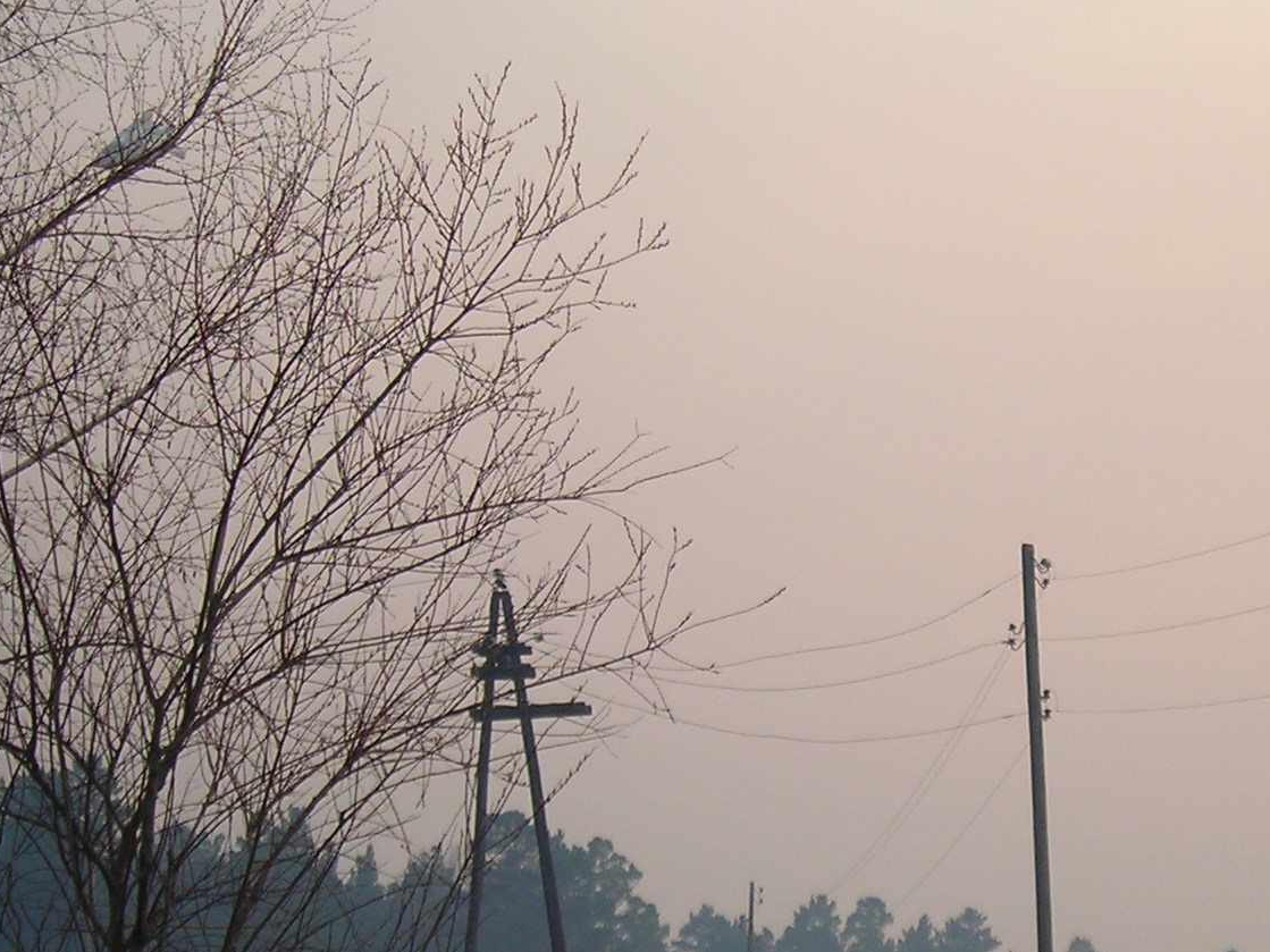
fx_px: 3228
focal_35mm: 88
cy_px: 683
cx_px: 1066
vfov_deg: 16.7
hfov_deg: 21.9
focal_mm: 6.3
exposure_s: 1/168
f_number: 3.2
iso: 50
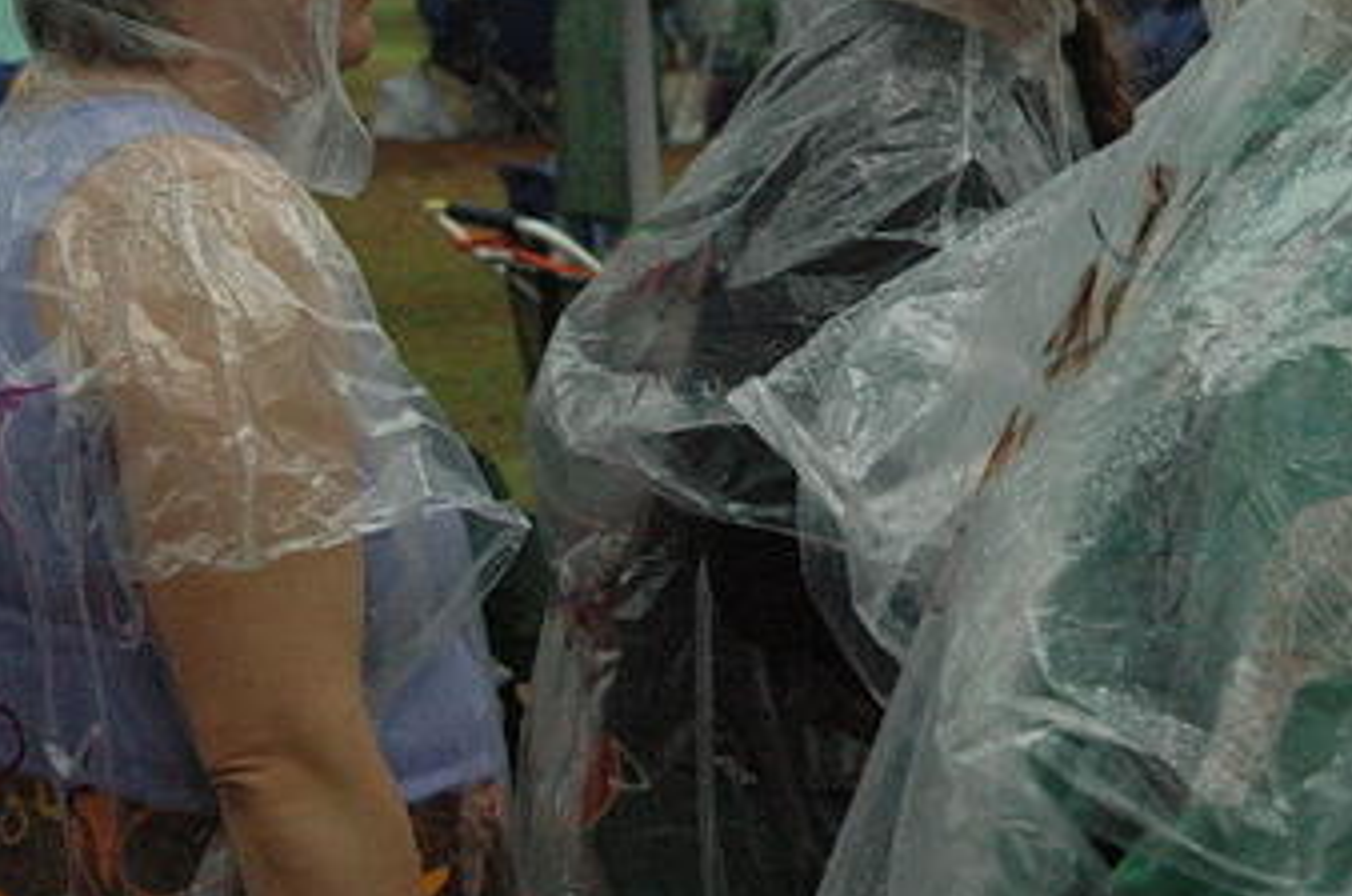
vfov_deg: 9.6
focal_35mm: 142
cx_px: 920
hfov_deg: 14.4
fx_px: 5323
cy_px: 98
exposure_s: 1/320
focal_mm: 50
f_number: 9
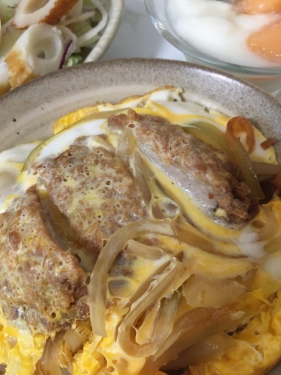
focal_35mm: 29
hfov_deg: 48.2
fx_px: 314
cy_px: 188
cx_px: 140
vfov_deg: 61.7
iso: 160
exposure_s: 1/30
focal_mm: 4.15
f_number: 2.2
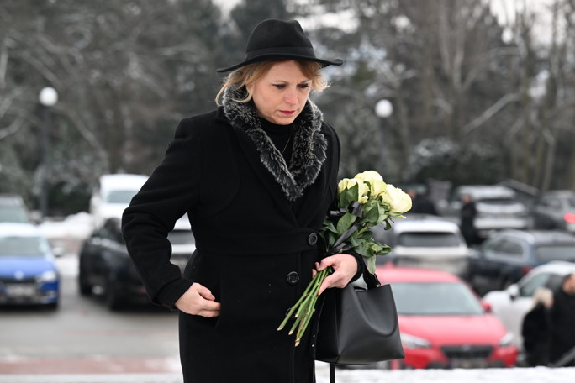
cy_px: 192
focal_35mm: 116
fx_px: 1853
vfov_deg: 11.8
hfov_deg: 17.6
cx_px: 288
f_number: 5
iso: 1600
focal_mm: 115
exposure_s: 1/250
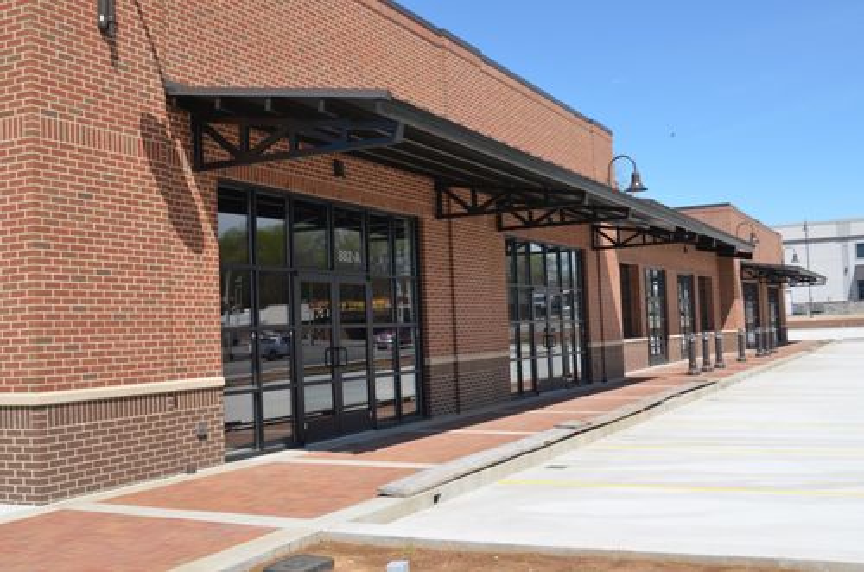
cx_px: 432
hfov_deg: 46.5
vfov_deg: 31.7
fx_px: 1006
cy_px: 286
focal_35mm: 42
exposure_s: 1/200
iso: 100
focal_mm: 28
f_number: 10
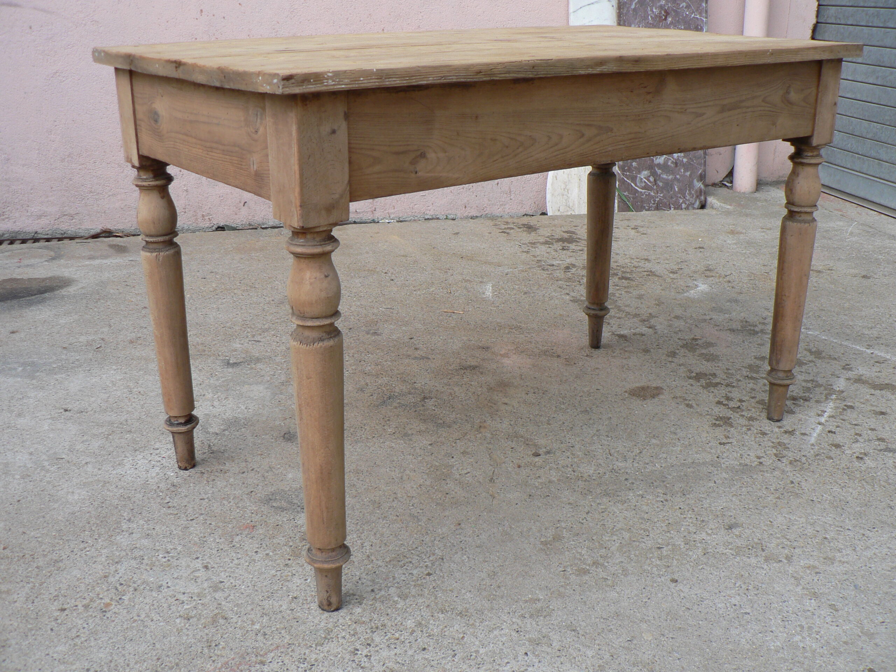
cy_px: 336
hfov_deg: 51.4
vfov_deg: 39.7
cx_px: 448
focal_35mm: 36
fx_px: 932
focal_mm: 6
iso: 80
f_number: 2.8
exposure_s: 1/100
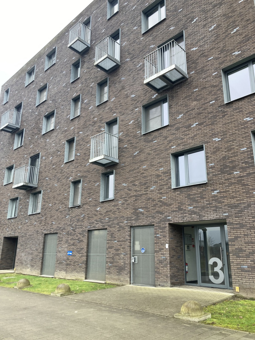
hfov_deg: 49.7
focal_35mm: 28
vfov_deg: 63.4
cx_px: 128
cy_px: 170
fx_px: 275
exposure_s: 1/121
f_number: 1.8
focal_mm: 3.99
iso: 32
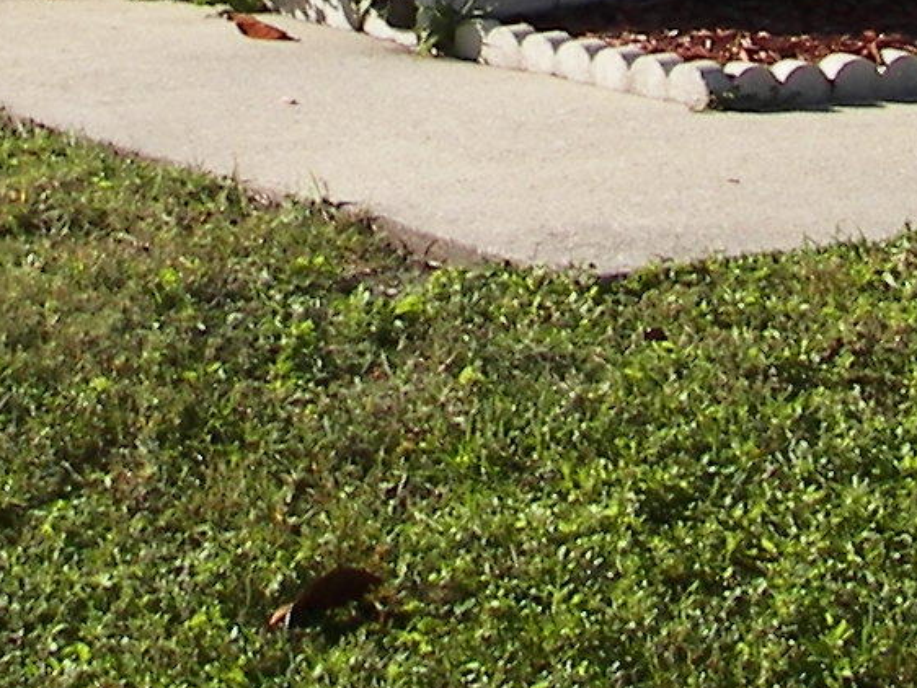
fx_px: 4399
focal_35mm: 166
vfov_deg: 8.5
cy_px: -615
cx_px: 276
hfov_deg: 11.9
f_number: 2.8
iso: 50
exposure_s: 1/800
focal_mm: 6
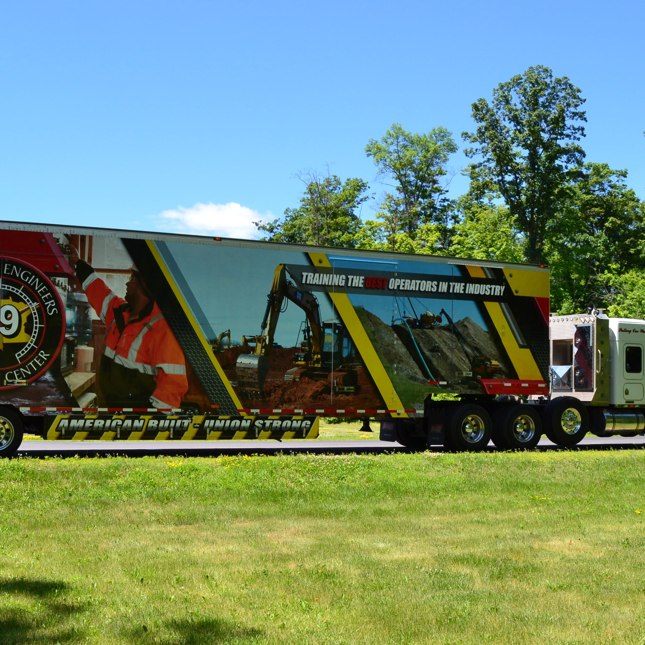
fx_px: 949
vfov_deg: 37.5
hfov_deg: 37.3
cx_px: 243
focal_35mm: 45
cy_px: 338
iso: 400
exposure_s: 1/250
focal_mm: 22
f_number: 10
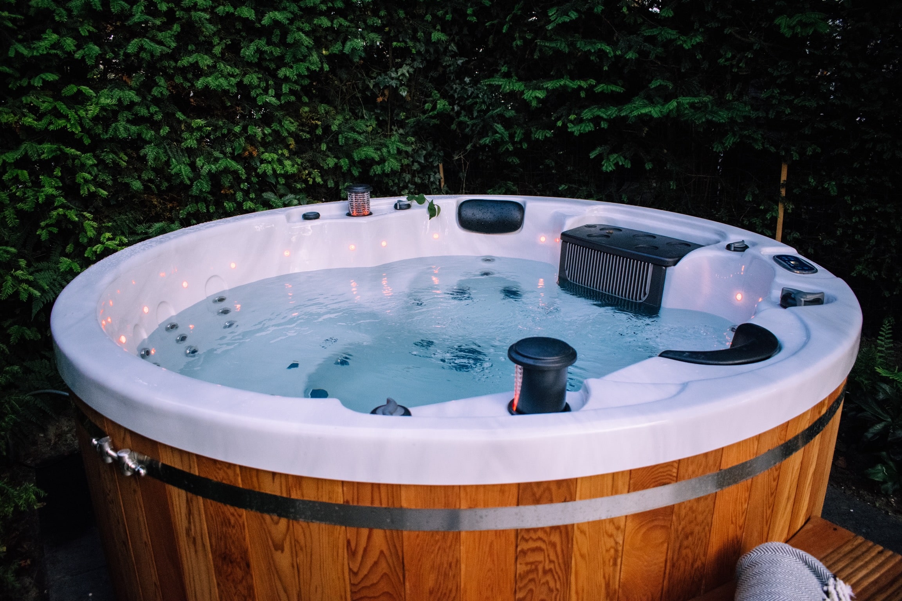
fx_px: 676
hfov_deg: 67.4
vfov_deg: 47.9
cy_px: 300
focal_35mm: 27
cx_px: 451
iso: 1600
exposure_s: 1/320
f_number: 4
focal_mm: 18
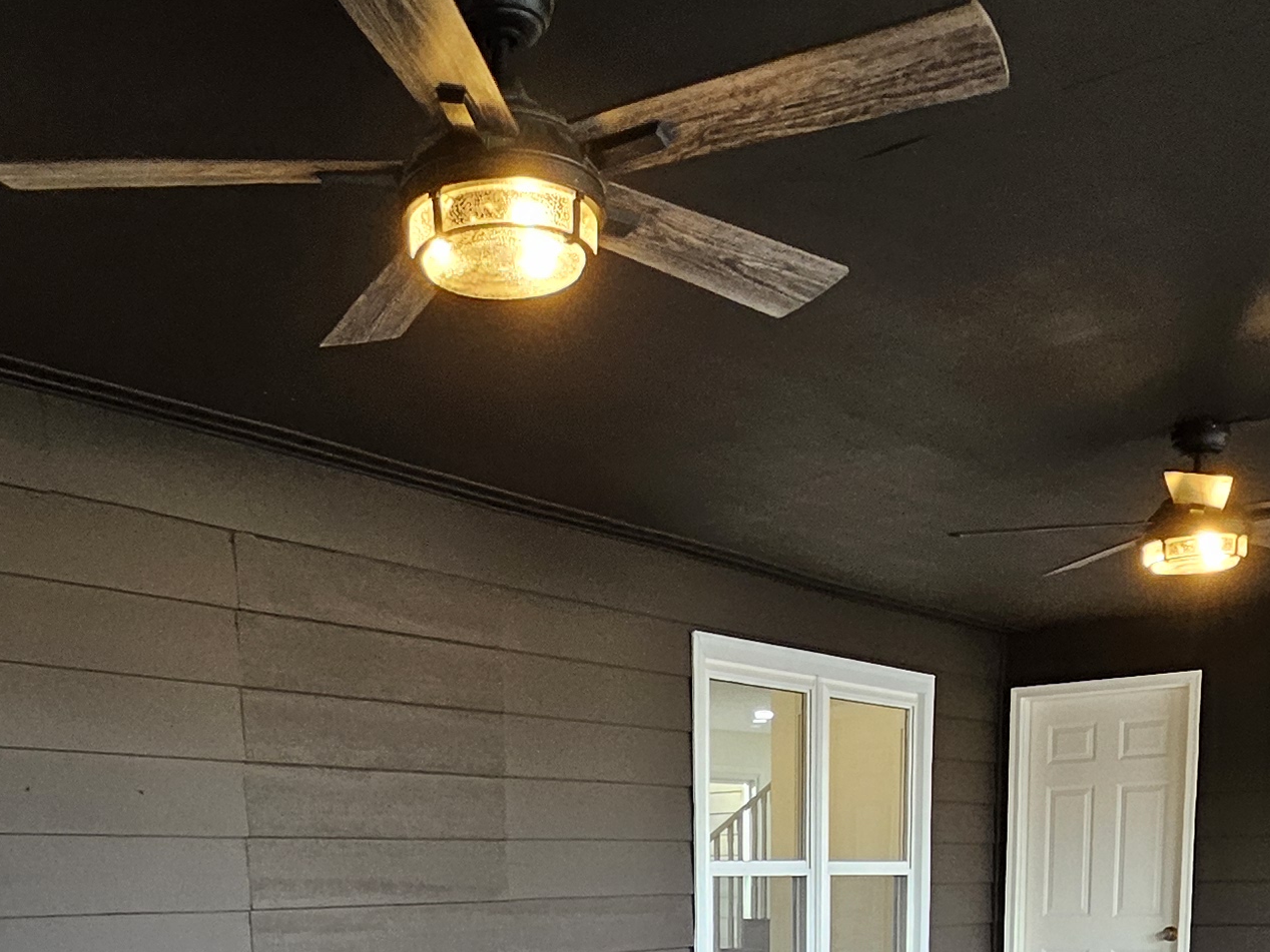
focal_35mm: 41
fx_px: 1504
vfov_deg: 30.2
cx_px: 538
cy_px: 1127
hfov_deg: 45.6
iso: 160
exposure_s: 1/60
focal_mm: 1.74
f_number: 2.2
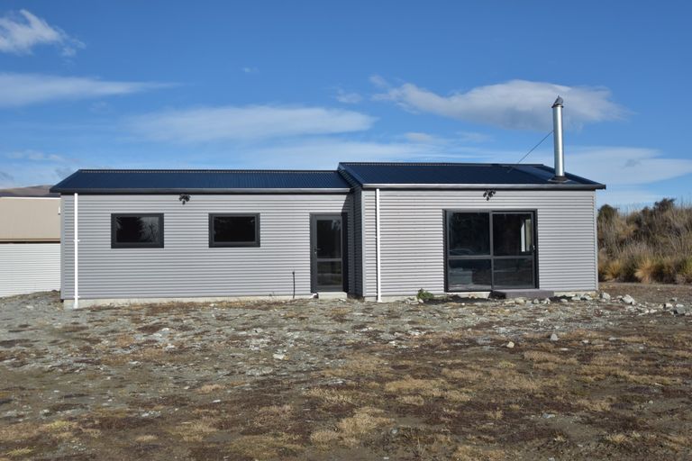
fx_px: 692
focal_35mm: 36
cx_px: 346
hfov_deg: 53.1
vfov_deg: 36.9
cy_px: 230
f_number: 4.5
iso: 200
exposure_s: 1/2500
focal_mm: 24
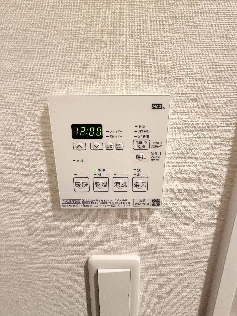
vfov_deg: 102.1
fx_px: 128
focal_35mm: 14
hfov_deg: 85.7
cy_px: 158
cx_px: 118
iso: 250
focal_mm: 2.22
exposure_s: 1/60
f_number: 2.2
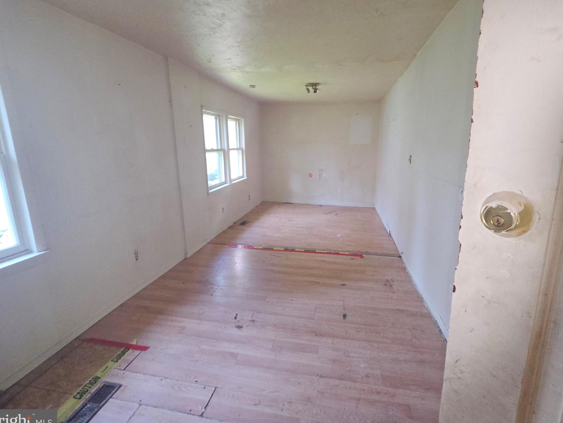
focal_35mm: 14
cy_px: 206
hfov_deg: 102.0
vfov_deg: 85.7
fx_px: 228
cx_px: 287
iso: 160
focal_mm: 2.2
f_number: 2.2
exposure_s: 1/60
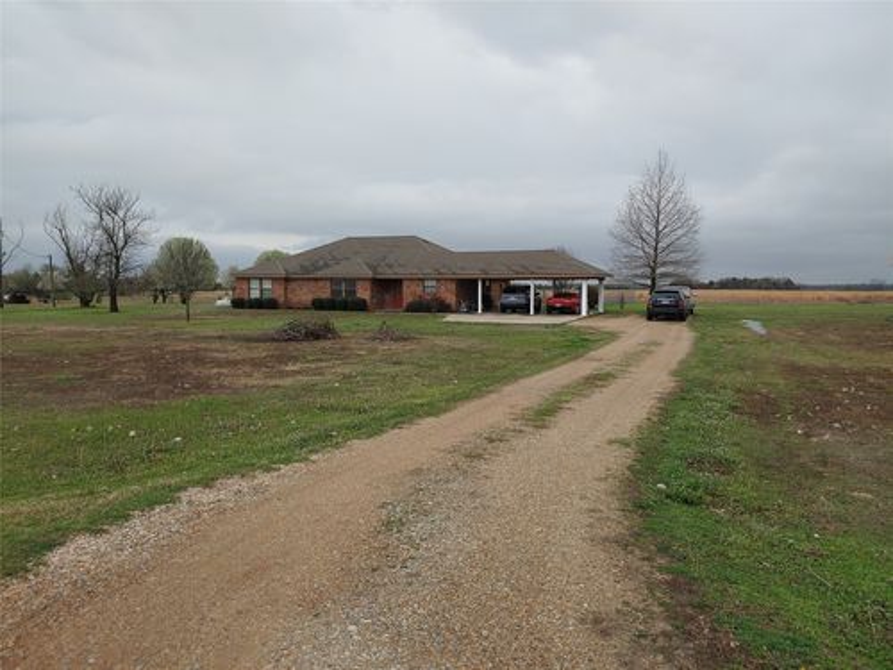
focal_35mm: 25
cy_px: 335
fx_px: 645
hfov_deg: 69.4
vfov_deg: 54.9
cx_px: 446
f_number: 1.5
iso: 50
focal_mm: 4.23
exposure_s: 1/1587
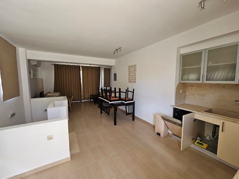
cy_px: 90
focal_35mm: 13
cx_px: 120
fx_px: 90
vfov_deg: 89.9
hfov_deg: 106.2
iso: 80
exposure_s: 1/70.8
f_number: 2.2
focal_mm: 2.2
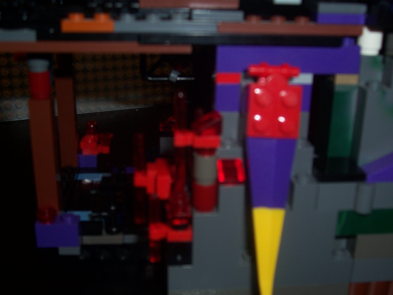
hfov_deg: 44.8
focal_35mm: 42
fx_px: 477
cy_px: 148
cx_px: 196
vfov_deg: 34.3
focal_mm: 7
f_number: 3
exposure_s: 1/60
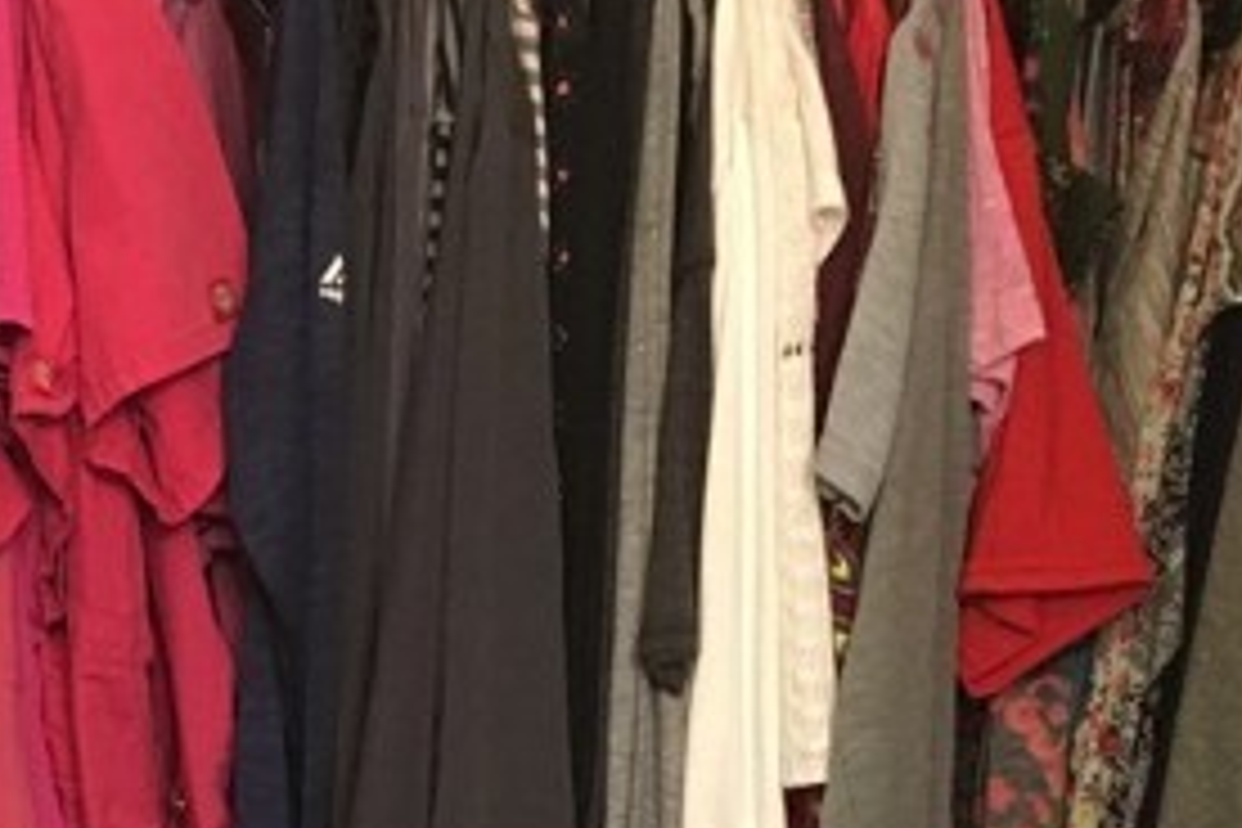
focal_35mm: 84
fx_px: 2898
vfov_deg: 15.0
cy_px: 1256
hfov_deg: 24.2
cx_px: 572
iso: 50
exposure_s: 1/4
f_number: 2.2
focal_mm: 4.15
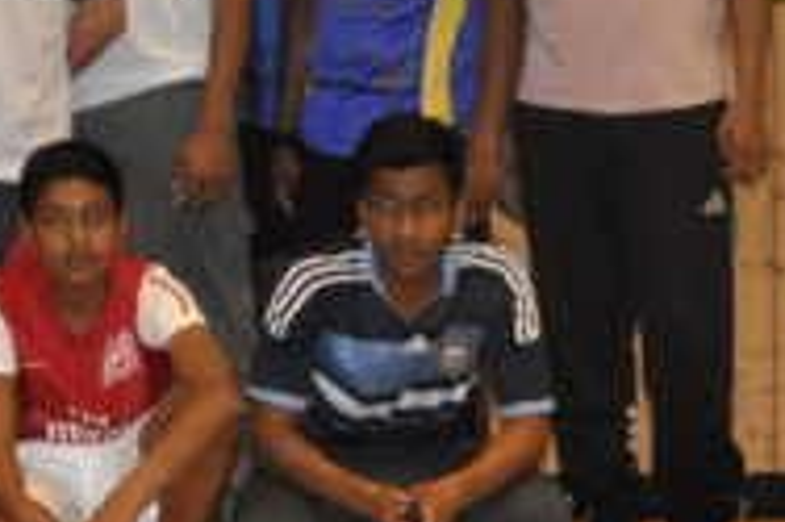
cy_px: -138
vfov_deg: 8.5
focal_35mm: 159
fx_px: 3464
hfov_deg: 12.4
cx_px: -363
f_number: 4
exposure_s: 1/60
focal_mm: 26
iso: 800
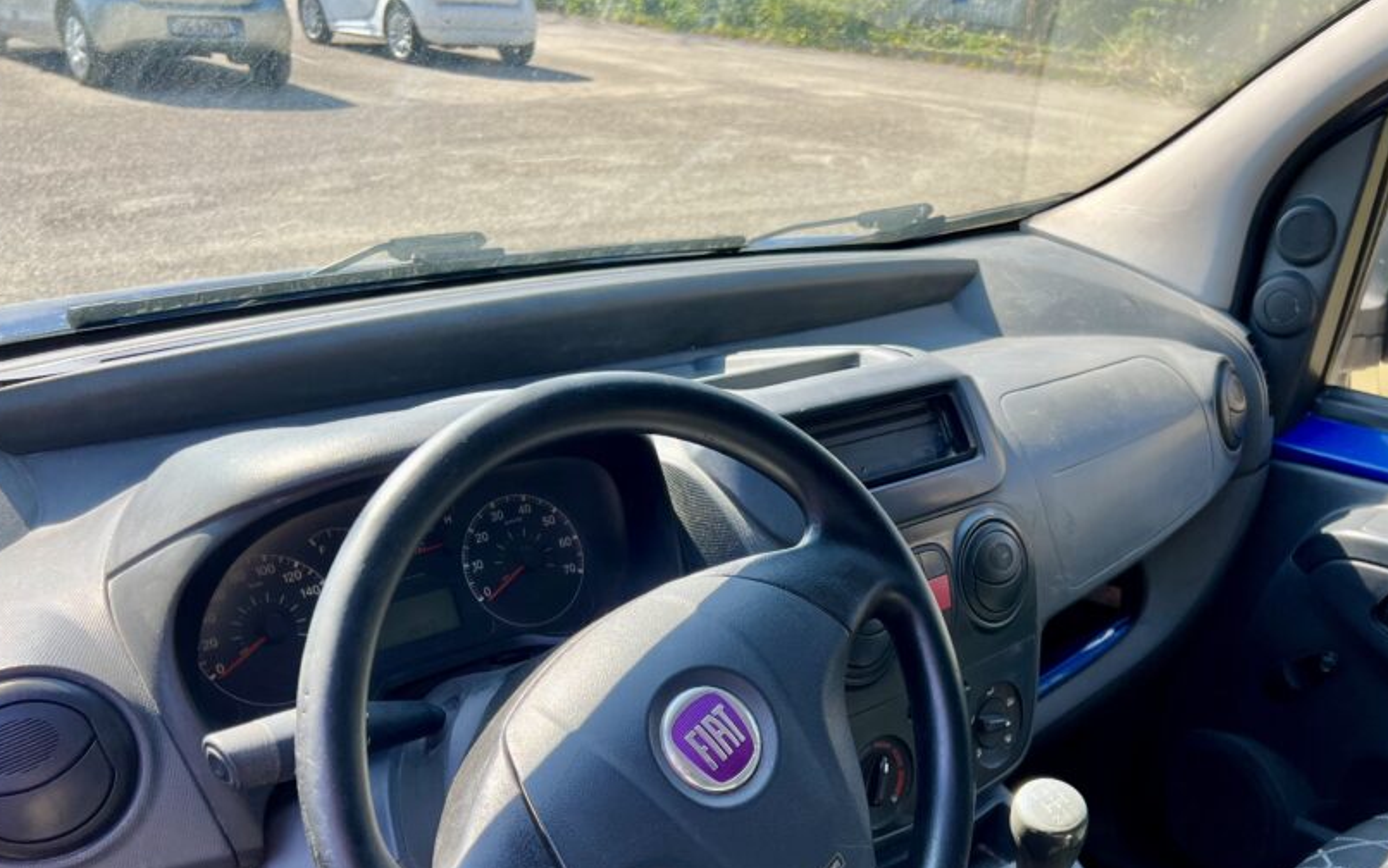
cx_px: 801
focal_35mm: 35
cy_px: 630
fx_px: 1324
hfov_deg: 55.1
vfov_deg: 35.6
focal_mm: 5.7
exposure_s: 1/499
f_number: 1.5
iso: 50
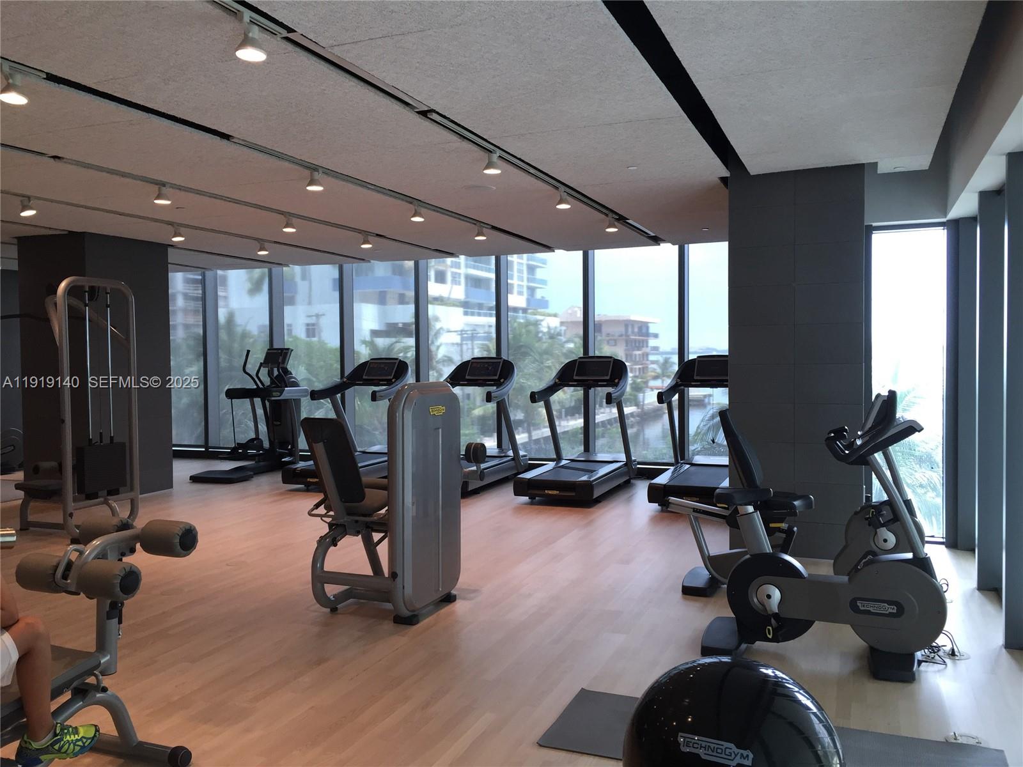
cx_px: 512
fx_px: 857
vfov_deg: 48.2
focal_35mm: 29
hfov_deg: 61.7
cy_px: 384
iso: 64
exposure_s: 1/120
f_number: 2.2
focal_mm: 4.15
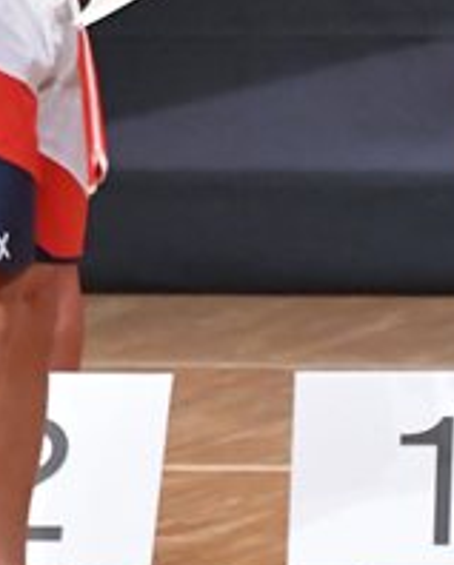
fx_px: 16590
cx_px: 498
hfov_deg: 1.6
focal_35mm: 990
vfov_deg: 2.0
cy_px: 40
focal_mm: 180
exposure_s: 1/400
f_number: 5.6
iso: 8000
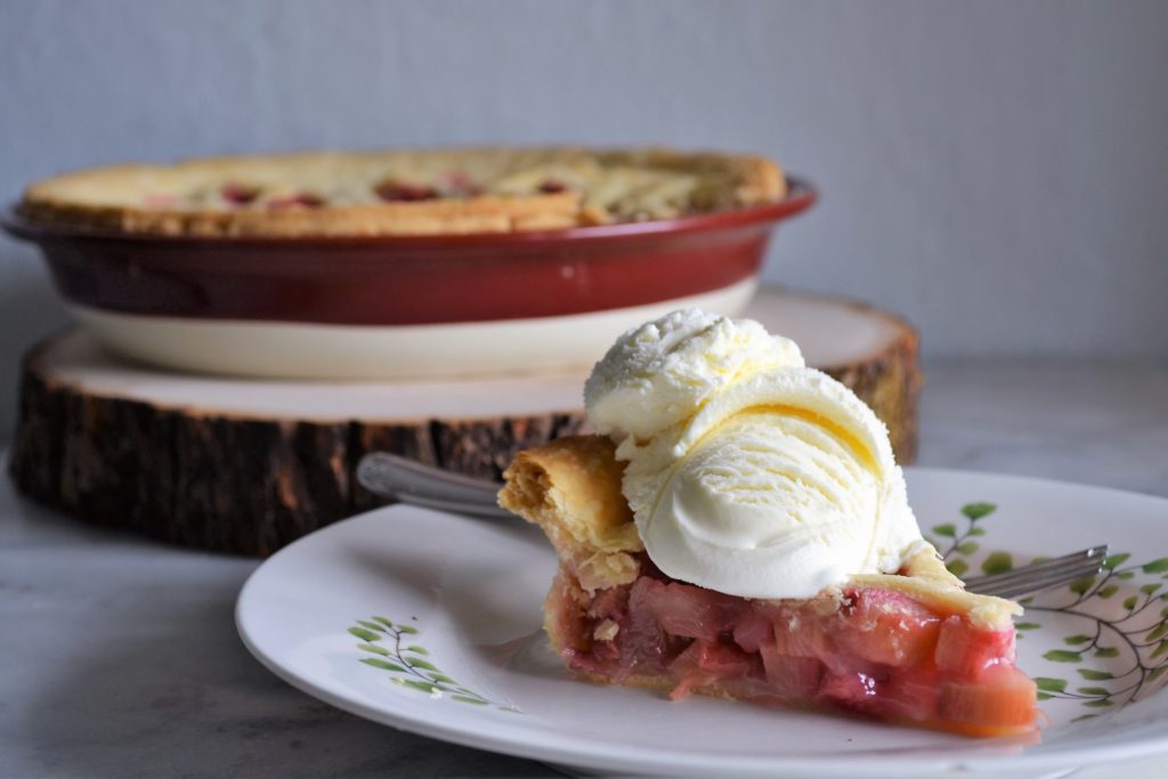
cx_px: 584
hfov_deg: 31.9
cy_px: 390
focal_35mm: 63
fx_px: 2044
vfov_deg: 21.6
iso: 100
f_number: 5.3
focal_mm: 42
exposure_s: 1/30
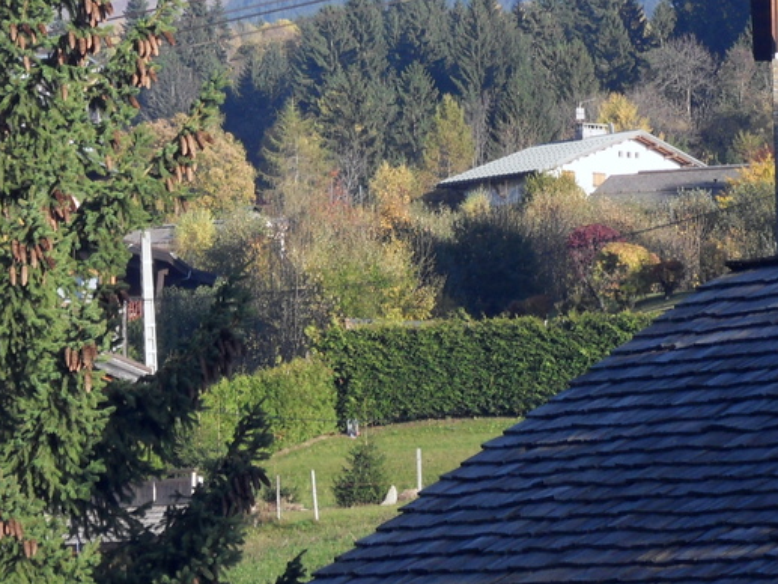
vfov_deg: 6.8
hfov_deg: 9.1
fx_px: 4901
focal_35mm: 218
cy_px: 190
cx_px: 265
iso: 80
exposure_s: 1/180
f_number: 5.6
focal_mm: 19.3
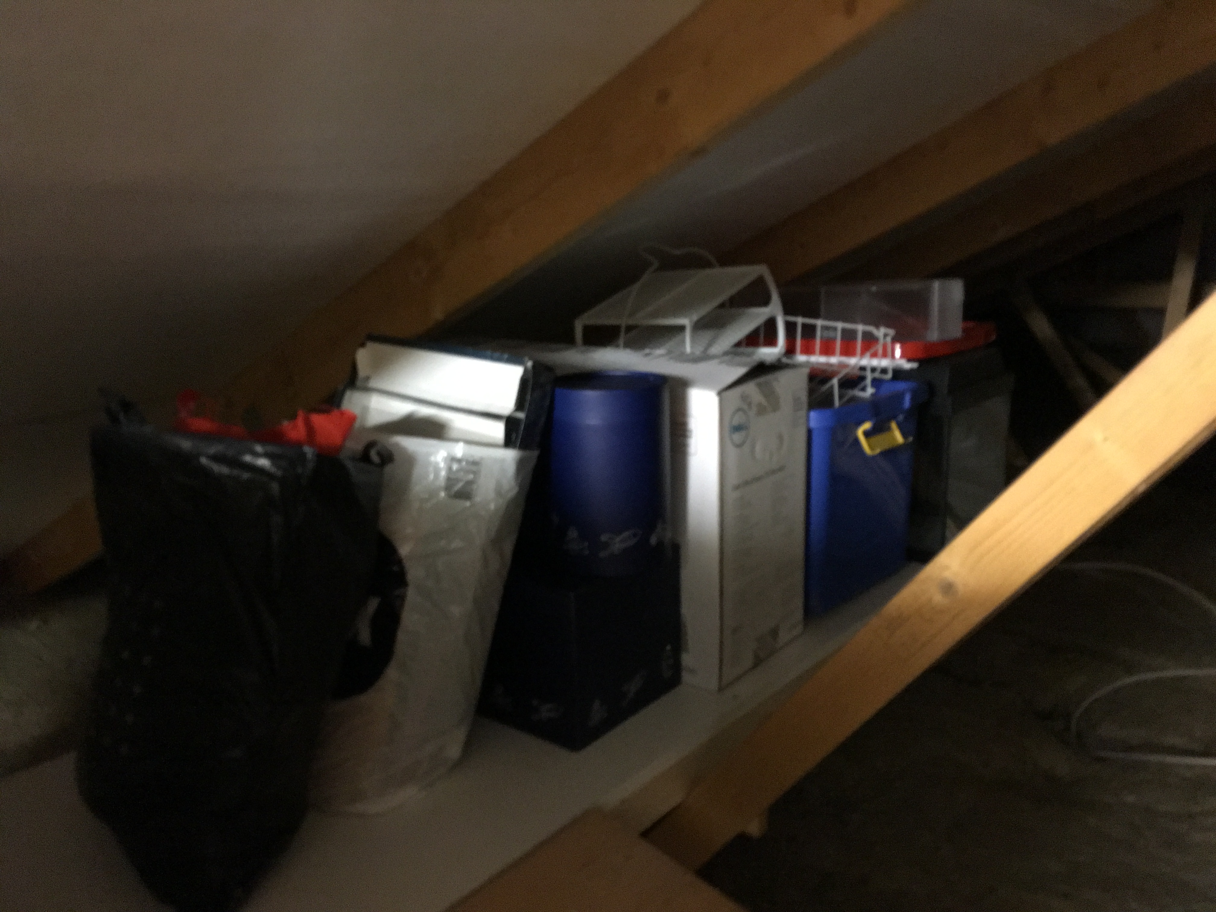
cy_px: 456
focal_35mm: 29
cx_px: 608
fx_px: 1019
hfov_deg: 61.7
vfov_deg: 48.2
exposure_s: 1/4
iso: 500
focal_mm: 4.15
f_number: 2.2
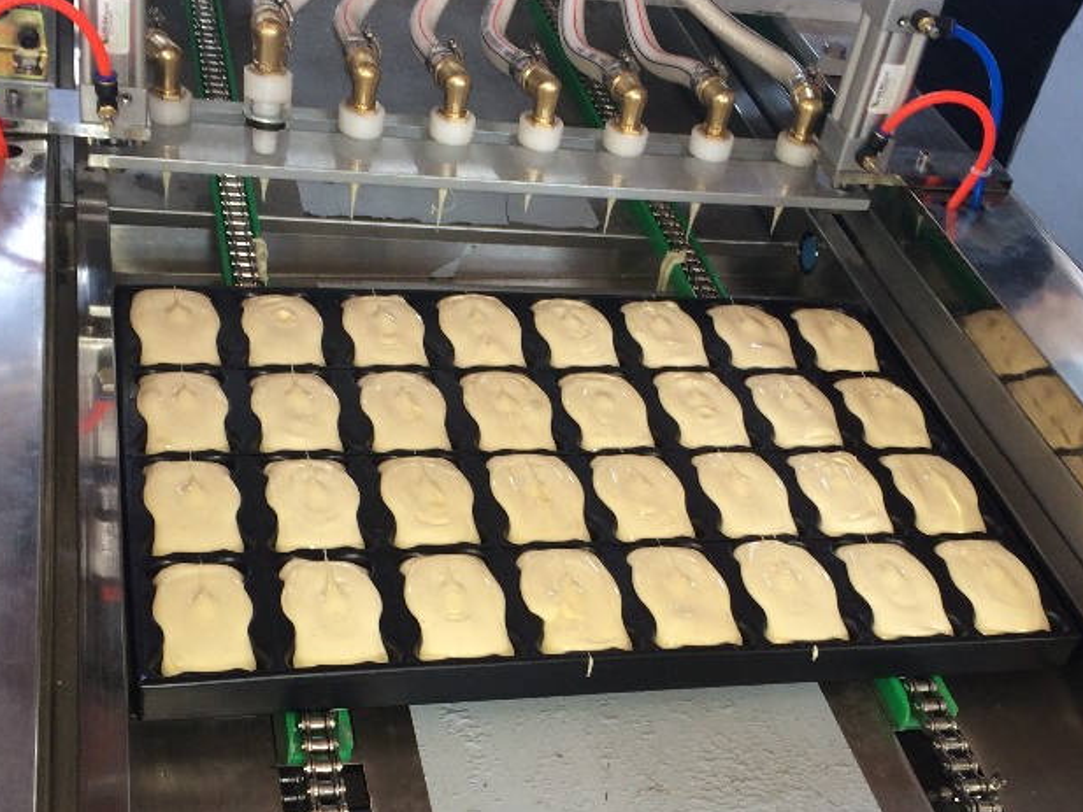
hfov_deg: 40.4
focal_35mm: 47
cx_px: 572
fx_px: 1471
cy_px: 565
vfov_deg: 30.6
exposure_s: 1/30
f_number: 2.2
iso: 64
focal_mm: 4.15
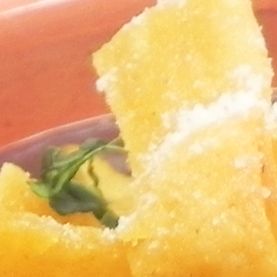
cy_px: 691
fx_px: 1974
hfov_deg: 7.9
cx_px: 336
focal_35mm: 218
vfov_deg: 7.4
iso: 160
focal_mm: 5.2
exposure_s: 1/30.5
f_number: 2.8
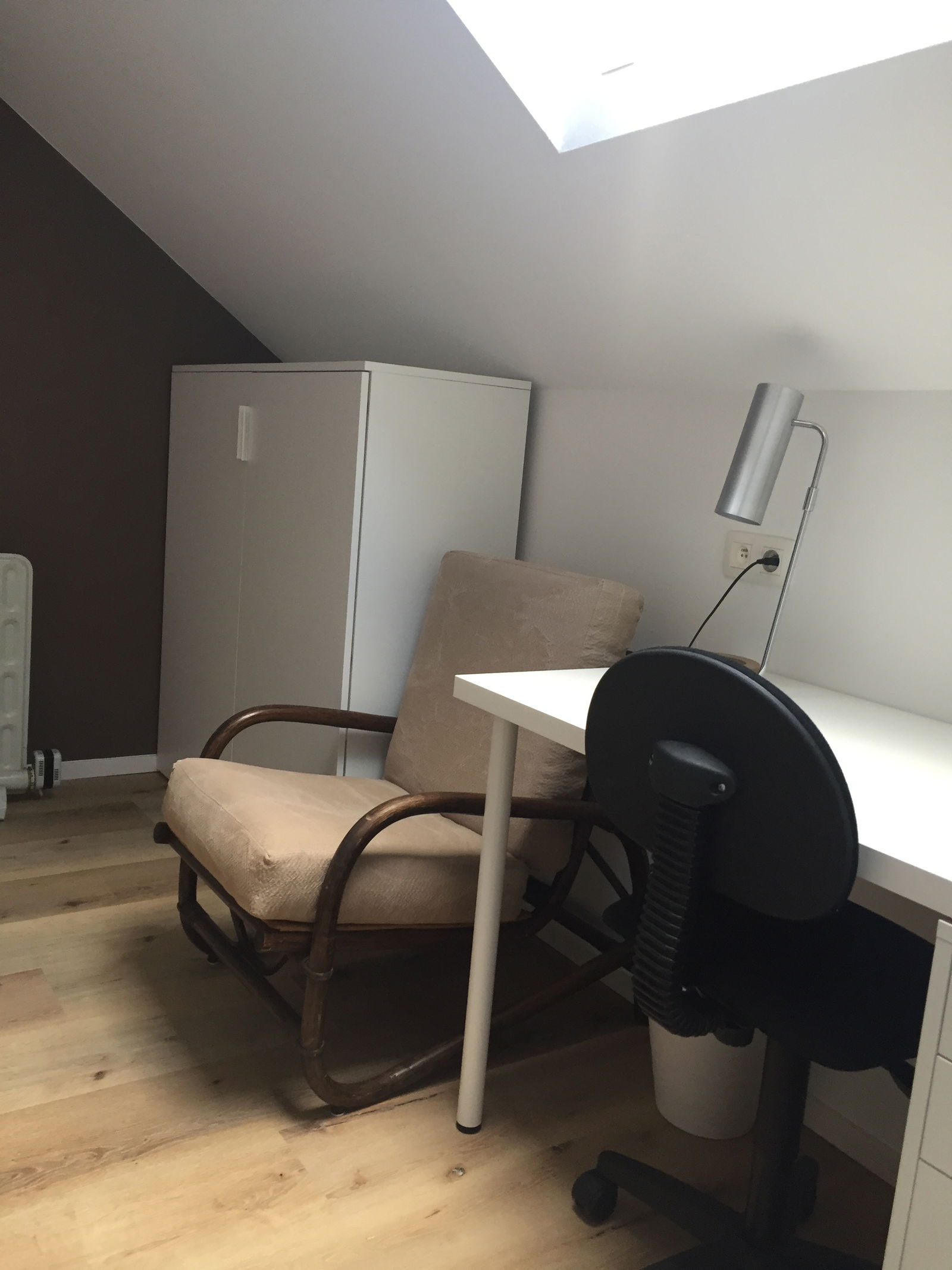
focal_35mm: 29
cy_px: 635
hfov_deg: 48.2
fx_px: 1063
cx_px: 476
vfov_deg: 61.7
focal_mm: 4.15
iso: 125
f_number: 2.2
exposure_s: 1/33
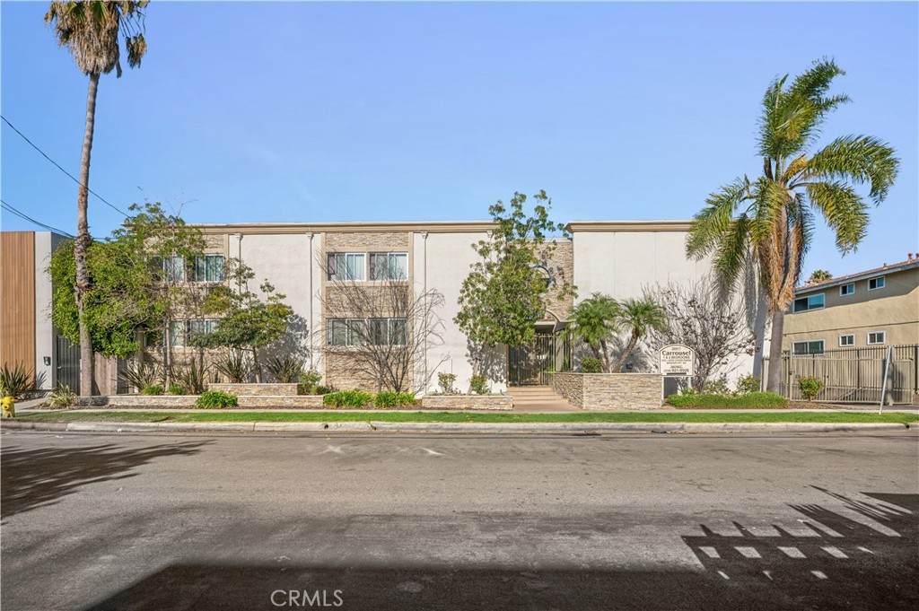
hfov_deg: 104.3
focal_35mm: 14
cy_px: 306
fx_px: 357
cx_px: 460
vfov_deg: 81.1
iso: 100
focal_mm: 14
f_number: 10
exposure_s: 1/250
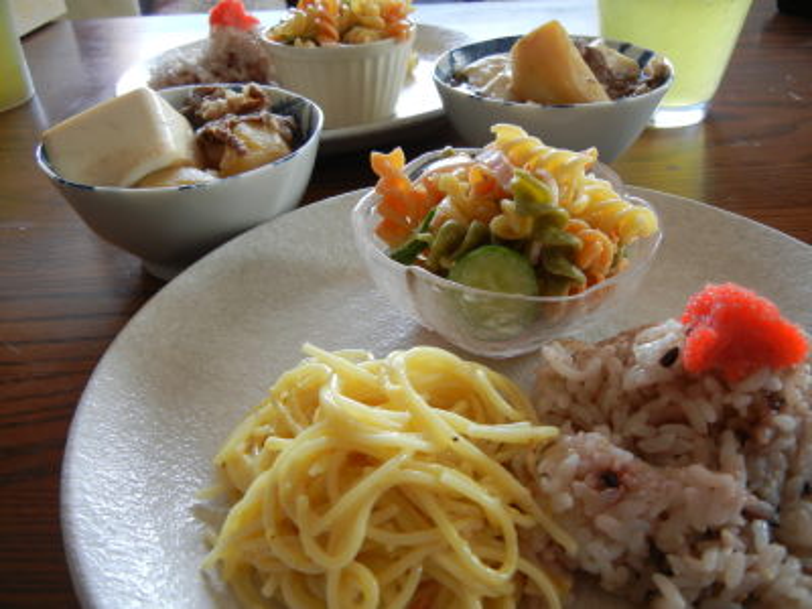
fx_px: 704
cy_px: 304
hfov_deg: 60.0
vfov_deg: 46.8
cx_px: 406
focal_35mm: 30
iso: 176
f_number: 3.5
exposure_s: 1/30
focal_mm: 5.4
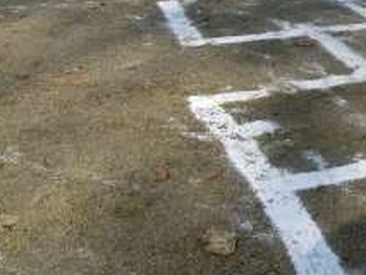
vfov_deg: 18.2
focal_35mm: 76
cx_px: 439
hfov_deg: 23.4
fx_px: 804
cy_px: -73
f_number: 3.5
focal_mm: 4.5
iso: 80
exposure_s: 1/800
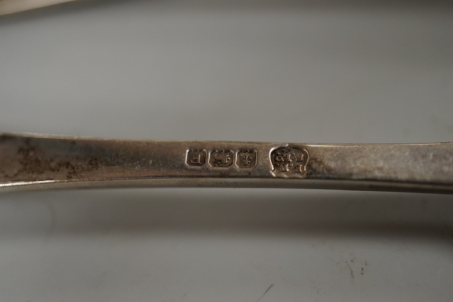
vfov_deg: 28.1
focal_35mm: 48
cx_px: 228
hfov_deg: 41.1
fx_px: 604
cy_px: 156
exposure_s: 1/800
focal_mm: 30
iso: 2500
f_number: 3.5
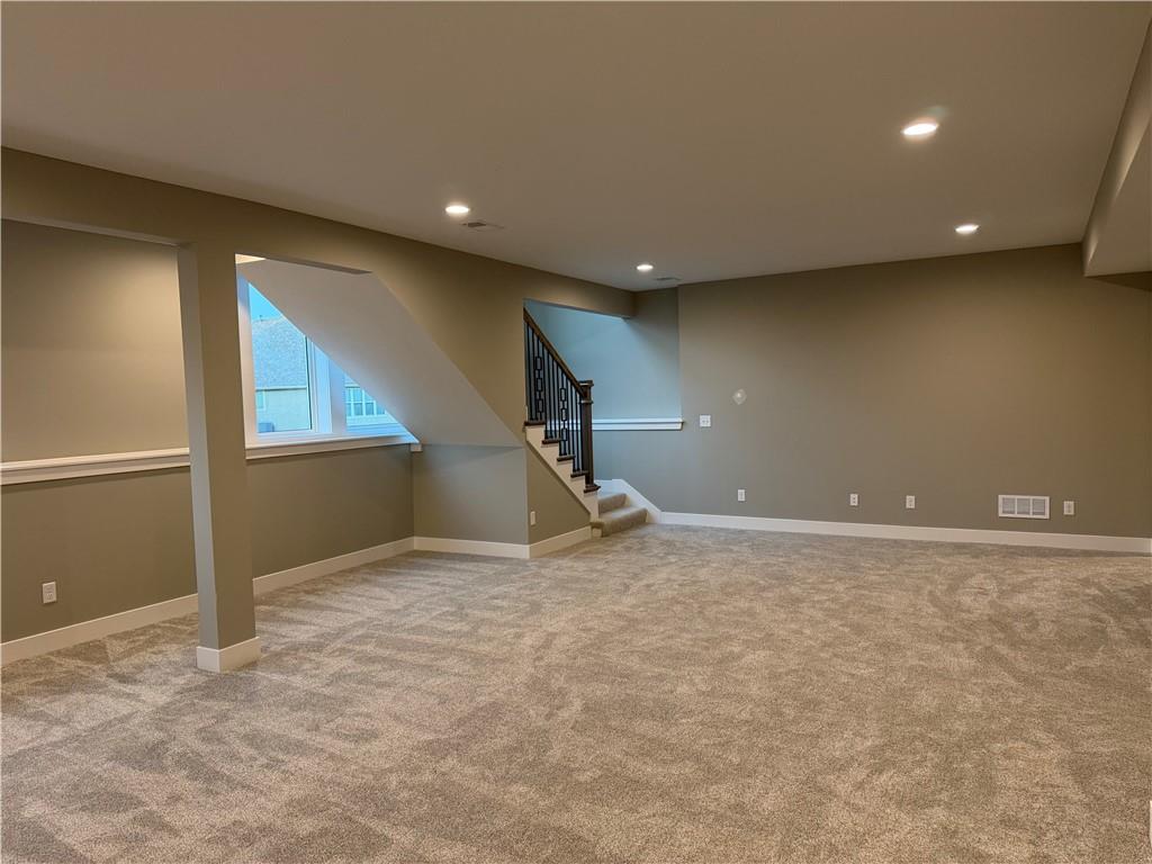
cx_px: 576
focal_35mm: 24
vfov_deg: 56.8
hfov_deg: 71.6
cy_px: 432
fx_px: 799
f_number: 1.78
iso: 320
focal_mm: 6.76
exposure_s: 1/120
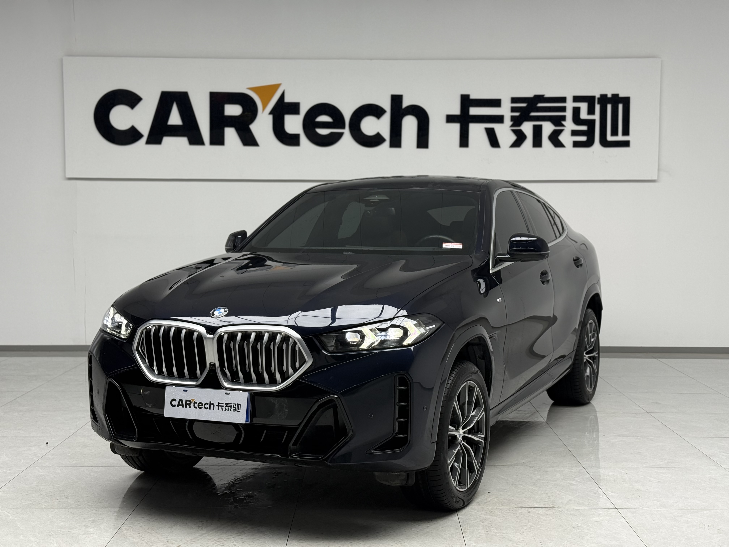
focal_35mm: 48
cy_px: 274
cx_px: 364
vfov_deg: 30.3
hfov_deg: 39.7
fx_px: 1011
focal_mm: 6.76
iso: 100
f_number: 1.78
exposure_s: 1/242
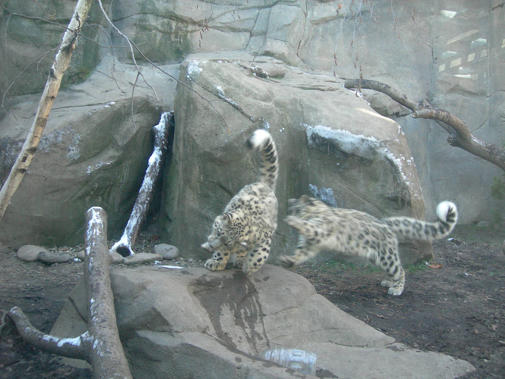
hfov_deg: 49.0
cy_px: 190
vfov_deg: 37.7
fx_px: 554
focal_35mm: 38
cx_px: 252
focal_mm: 7.8
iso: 200
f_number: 2.8
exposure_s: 1/94
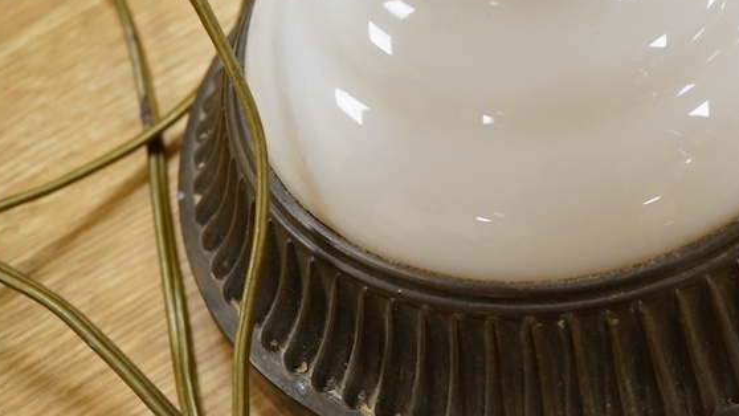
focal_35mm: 76
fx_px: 1489
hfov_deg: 27.5
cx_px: 539
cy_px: 262
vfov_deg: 15.9
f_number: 6.3
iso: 1250
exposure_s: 1/125
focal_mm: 30
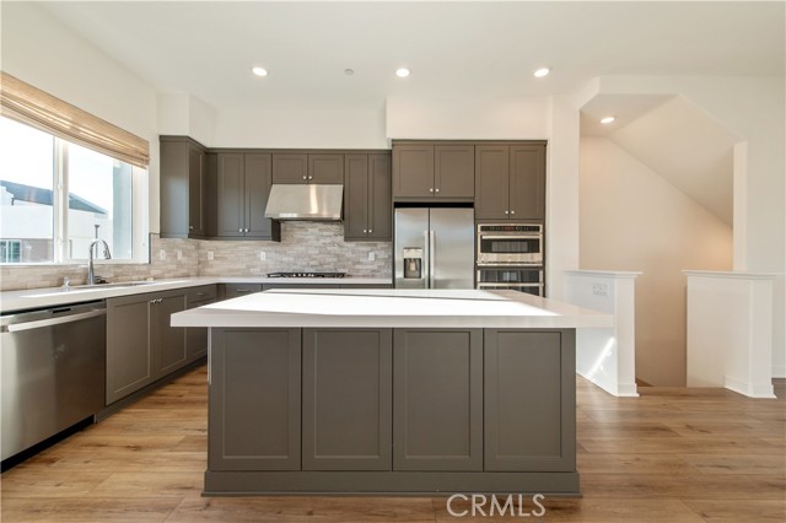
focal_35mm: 14
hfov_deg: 104.3
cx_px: 393
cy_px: 262
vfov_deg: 81.1
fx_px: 305
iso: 200
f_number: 5
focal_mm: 14
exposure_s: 1/100
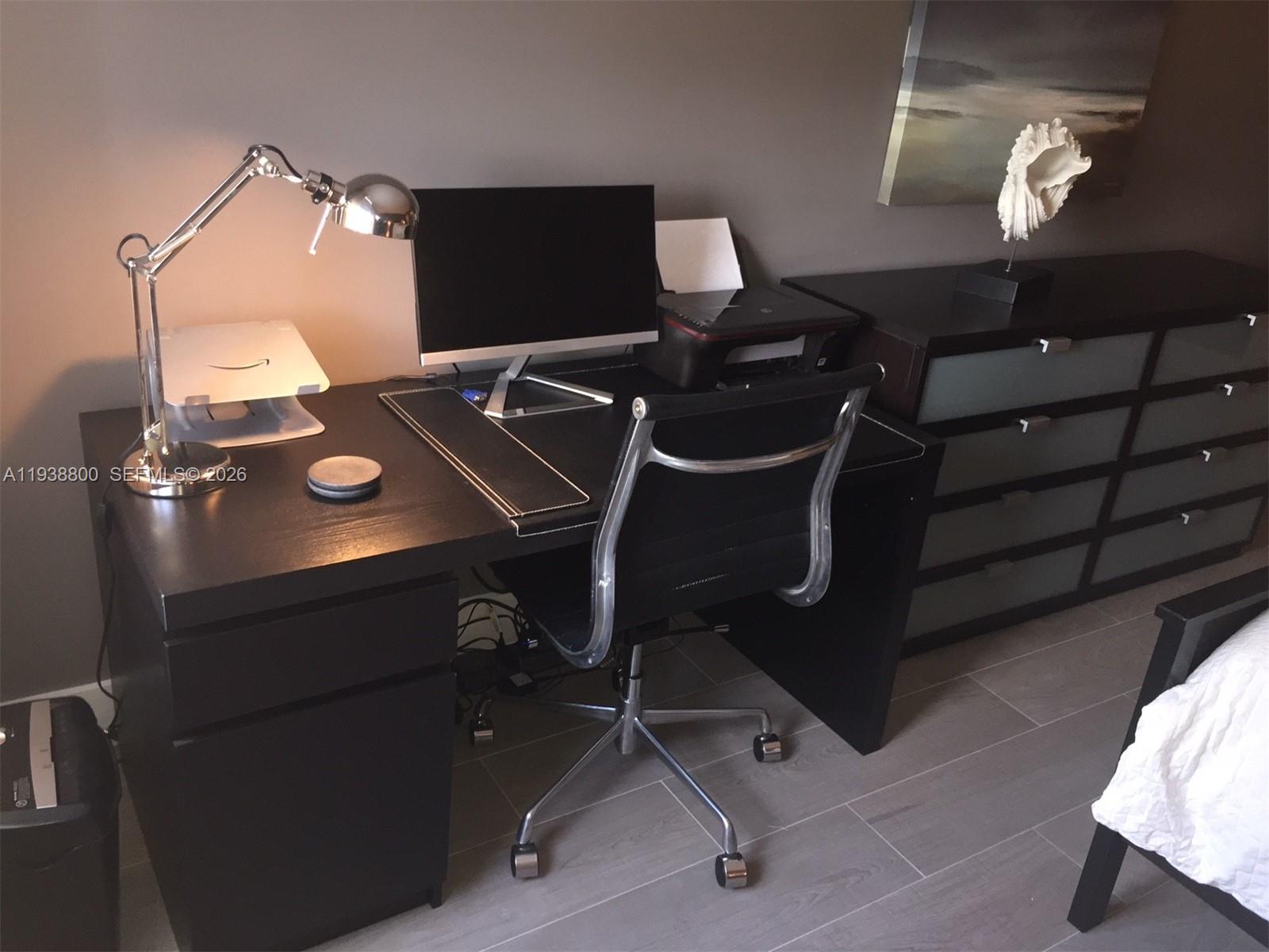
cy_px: 476
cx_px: 634
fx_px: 1063
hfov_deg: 61.7
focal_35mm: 29
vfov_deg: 48.2
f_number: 2.2
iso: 80
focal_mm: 4.15
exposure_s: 1/30
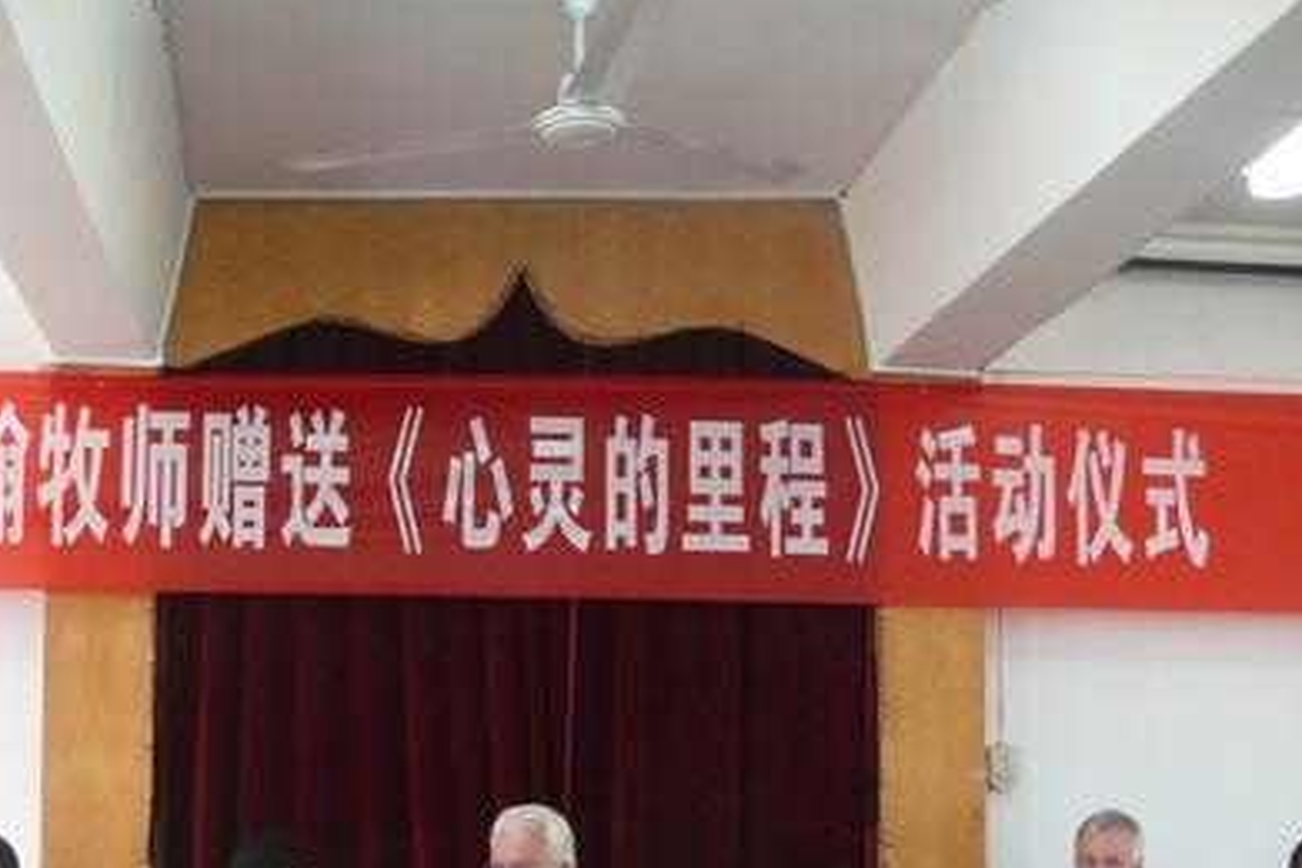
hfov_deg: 31.3
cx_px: 517
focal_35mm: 64
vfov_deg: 21.0
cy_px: 664
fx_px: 2314
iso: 200
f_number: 2.8
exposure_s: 1/25
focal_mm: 8.2
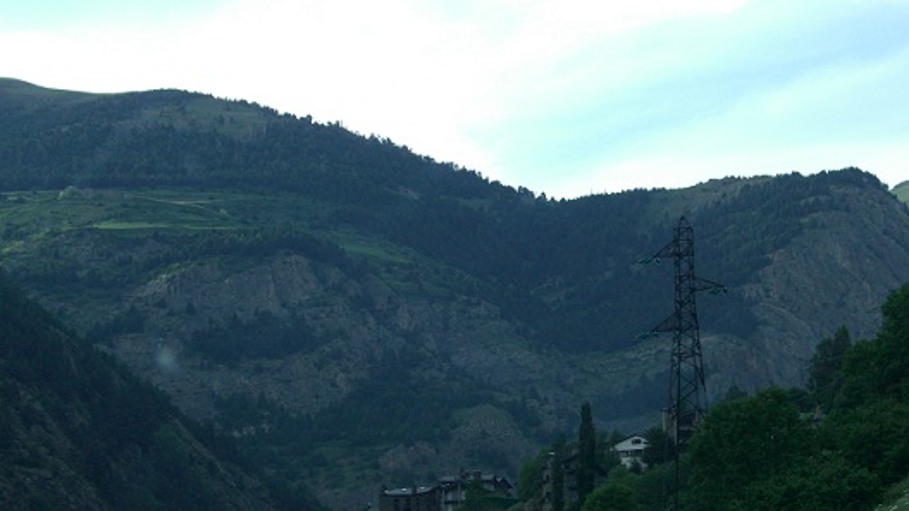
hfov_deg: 22.7
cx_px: 429
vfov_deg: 12.9
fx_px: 2266
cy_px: 335
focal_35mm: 94
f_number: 4.3
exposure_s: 1/250
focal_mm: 16.3
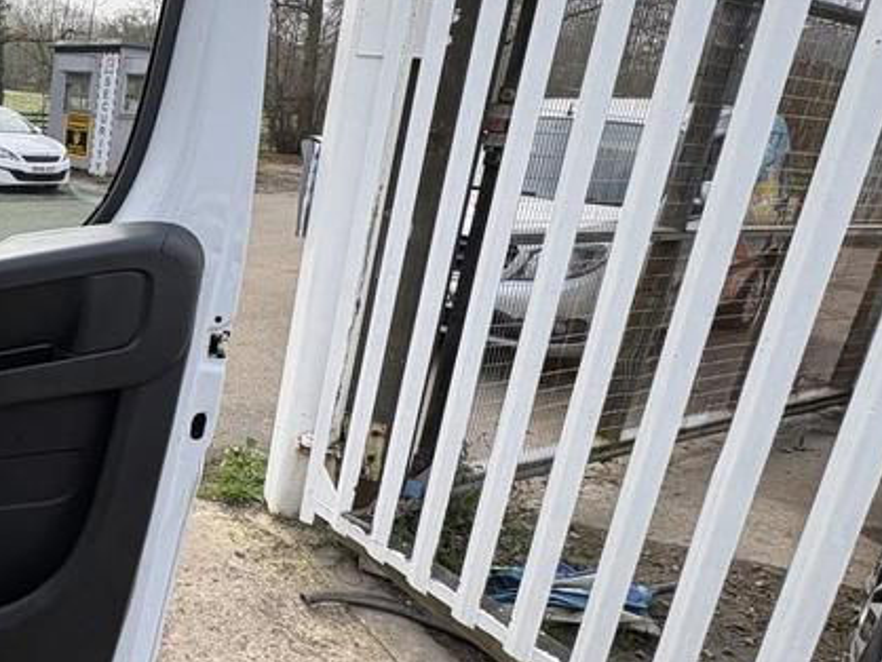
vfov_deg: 46.7
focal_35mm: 30
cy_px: 278
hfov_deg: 48.8
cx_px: -6
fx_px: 765
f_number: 2.2
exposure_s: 1/582
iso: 40
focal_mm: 2.22
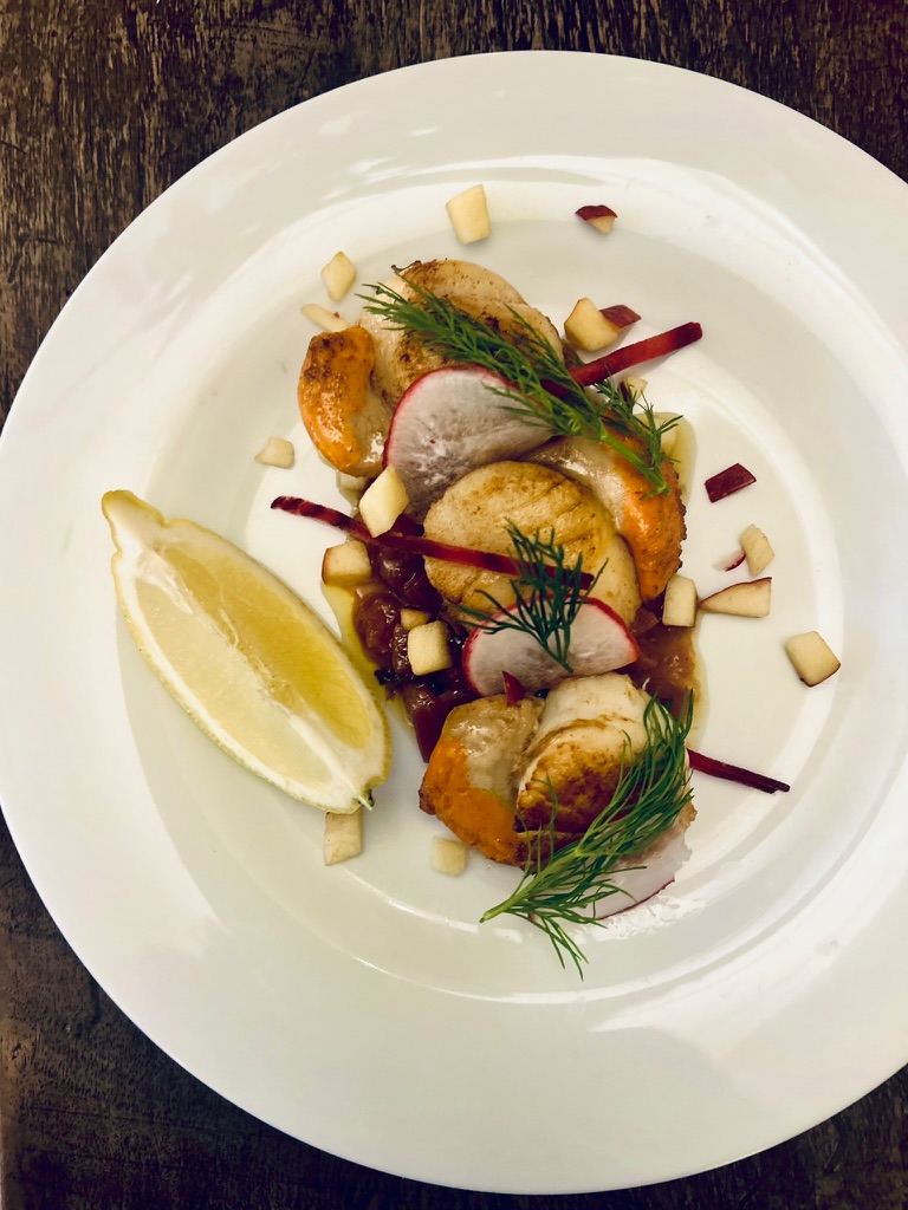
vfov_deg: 67.3
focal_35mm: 26
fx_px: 909
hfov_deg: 53.1
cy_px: 605
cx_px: 454
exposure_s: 1/33
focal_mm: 5.7
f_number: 1.5
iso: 400
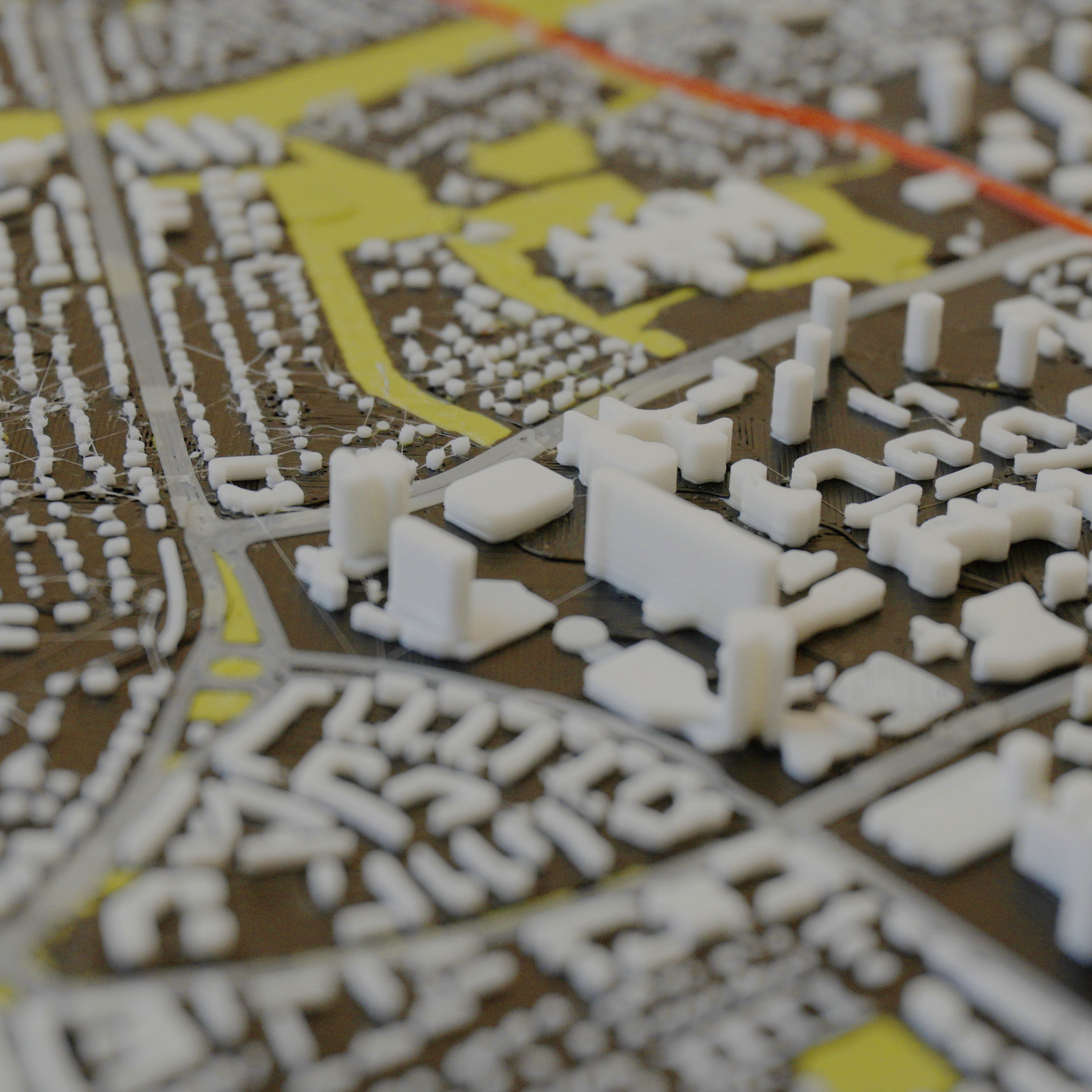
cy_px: 544
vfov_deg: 18.1
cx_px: 562
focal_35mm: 96
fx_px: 3426
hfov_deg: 18.1
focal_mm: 50
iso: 800
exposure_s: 1/160
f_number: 7.1
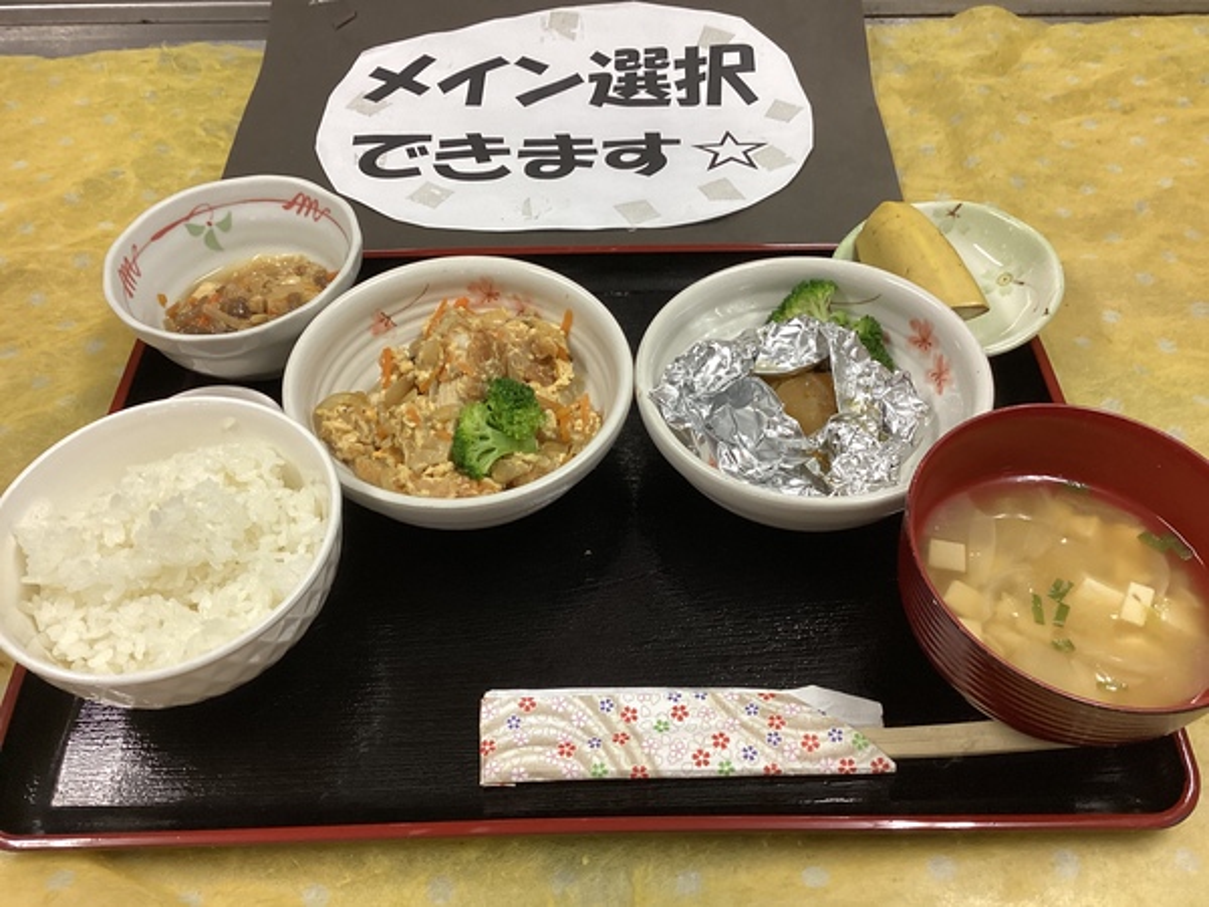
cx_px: 604
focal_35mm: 31
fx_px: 1083
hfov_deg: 58.4
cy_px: 454
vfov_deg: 45.4
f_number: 2.4
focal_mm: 3.3
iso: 160
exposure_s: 1/60
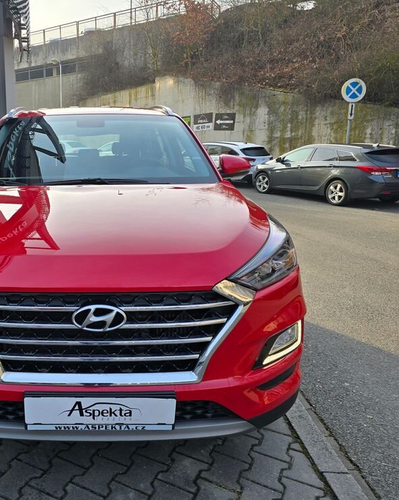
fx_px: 458
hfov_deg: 44.6
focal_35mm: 31
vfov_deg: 57.2
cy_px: 252
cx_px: 76
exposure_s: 1/297
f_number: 1.7
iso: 12
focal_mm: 6.3
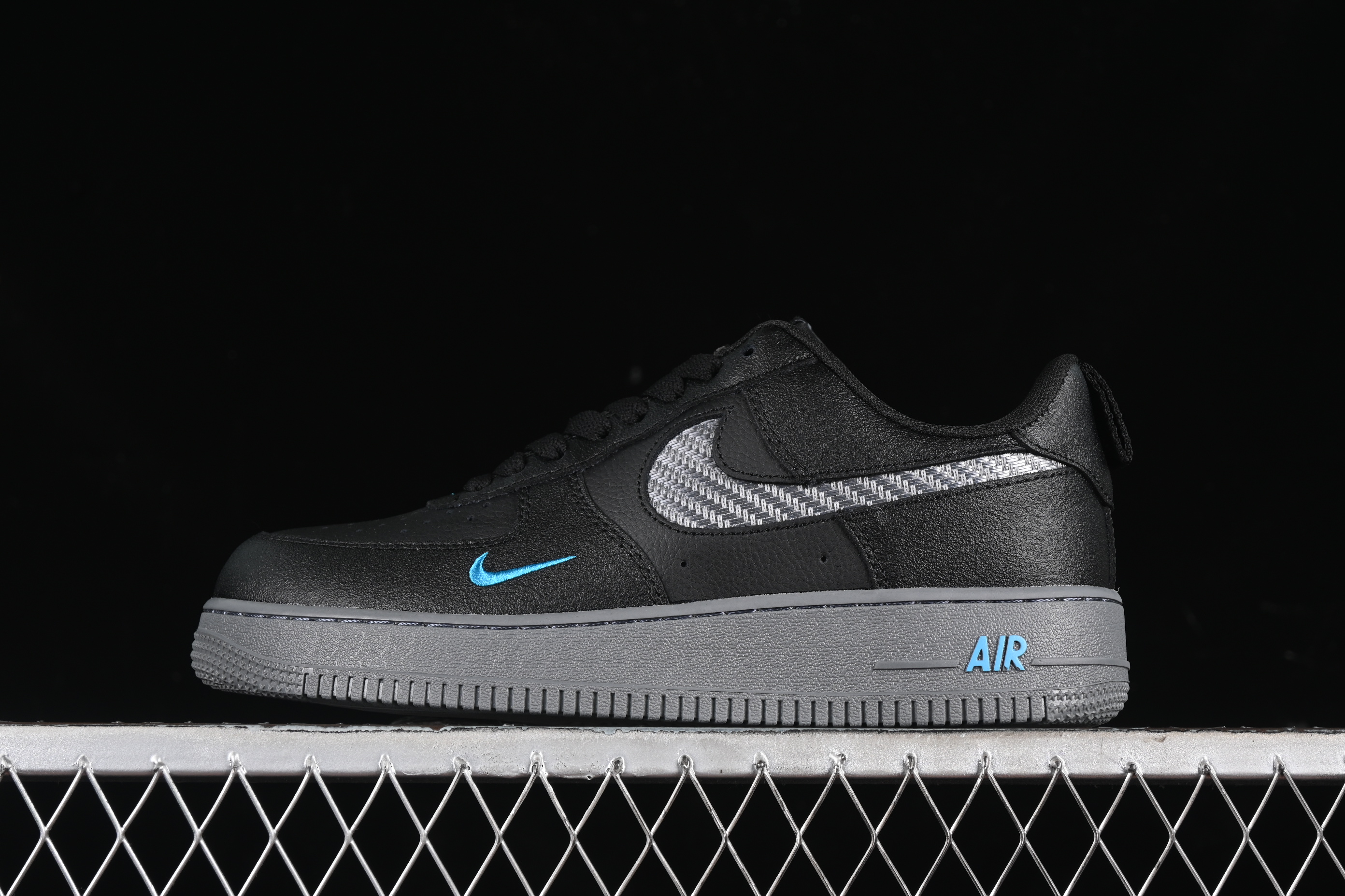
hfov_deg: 27.0
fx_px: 2802
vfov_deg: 18.2
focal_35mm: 75
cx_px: 672
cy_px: 448
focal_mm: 50
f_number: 6.3
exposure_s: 1/50
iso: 160
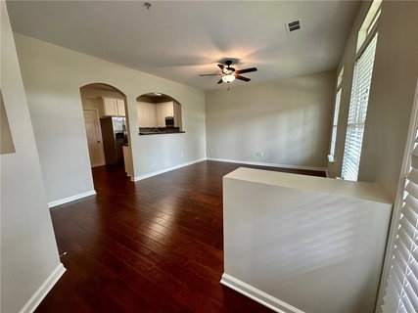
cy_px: 156
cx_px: 209
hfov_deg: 102.1
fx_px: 169
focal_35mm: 14
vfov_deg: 85.6
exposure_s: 1/120
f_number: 2.2
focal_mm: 2.22
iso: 160
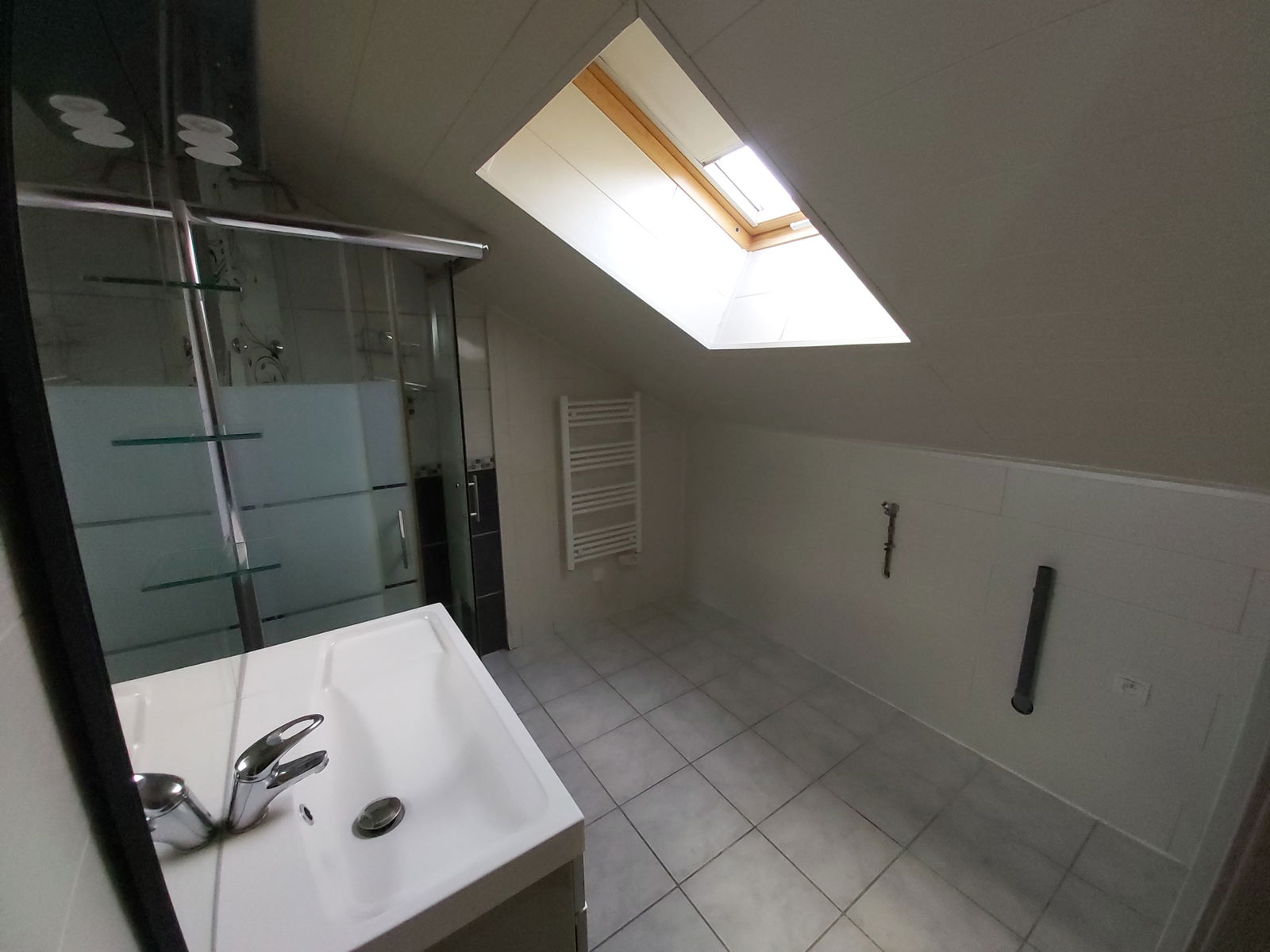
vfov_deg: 94.5
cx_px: 635
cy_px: 476
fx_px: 440
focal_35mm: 12
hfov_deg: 110.5
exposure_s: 1/33
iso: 200
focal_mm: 1.42
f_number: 2.2
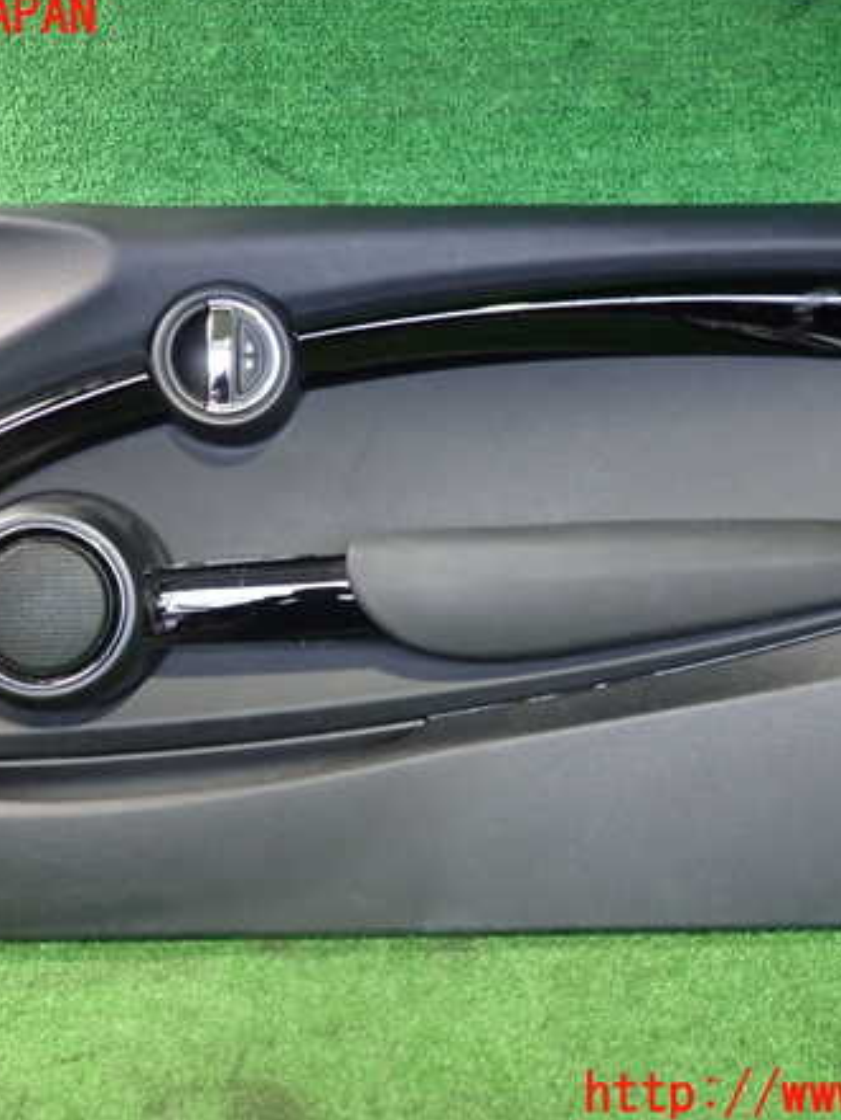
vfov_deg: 53.9
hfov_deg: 41.8
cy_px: 556
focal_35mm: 34
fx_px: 1101
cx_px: 396
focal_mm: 4.5
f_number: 2
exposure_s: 1/30
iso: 640
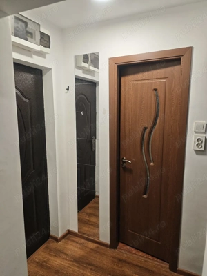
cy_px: 138
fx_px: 183
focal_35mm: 23
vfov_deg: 73.9
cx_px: 104
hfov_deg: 58.9
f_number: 1.63
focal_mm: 8.72
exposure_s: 1/50
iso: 125
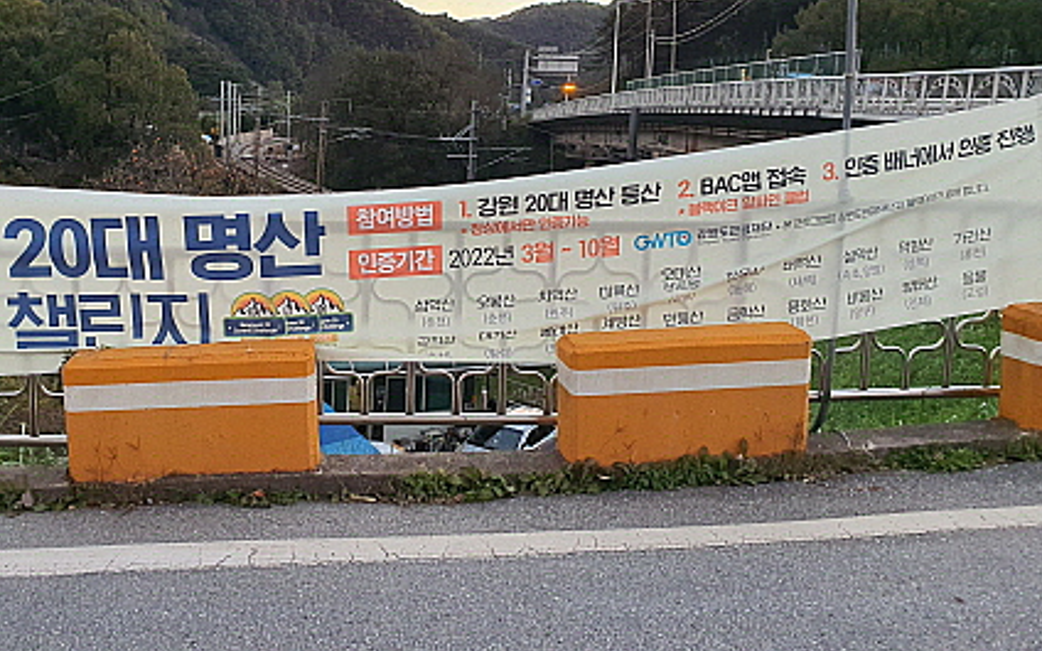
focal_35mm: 39
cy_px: 280
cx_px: 339
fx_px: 1108
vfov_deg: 32.7
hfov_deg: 49.4
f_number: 2.4
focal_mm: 4.3
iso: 250
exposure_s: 1/120
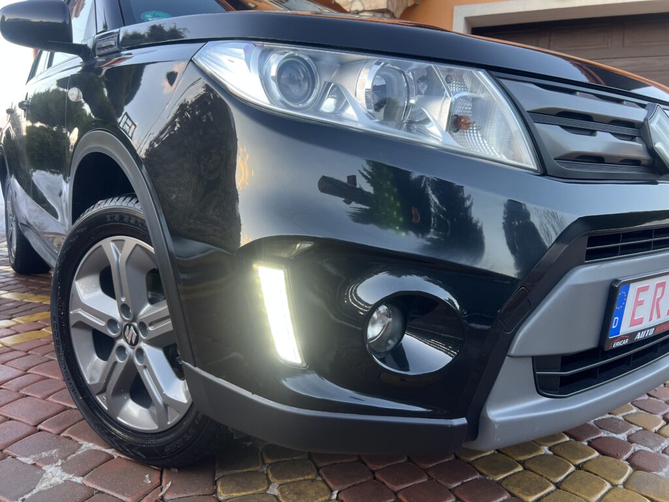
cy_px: 251
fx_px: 502
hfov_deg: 67.3
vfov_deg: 53.1
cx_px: 334
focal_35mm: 26
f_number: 1.5
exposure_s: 1/100
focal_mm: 5.7
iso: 80
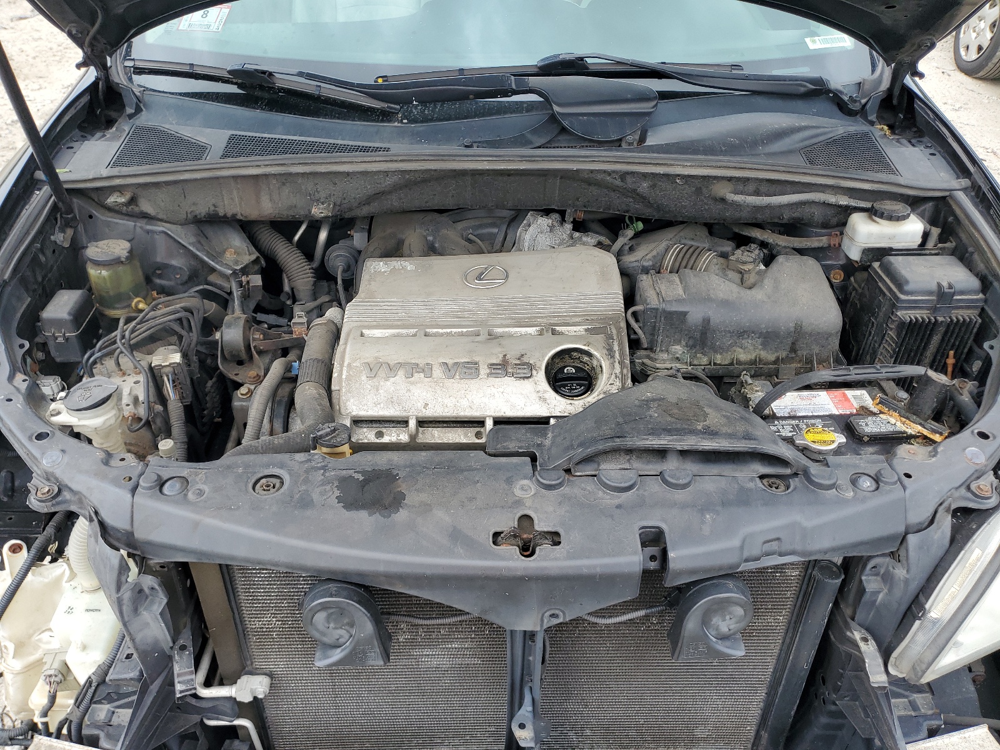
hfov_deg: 67.3
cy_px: 375
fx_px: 751
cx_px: 500
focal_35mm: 26
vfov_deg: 53.1
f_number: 1.5
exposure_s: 1/714
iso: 50
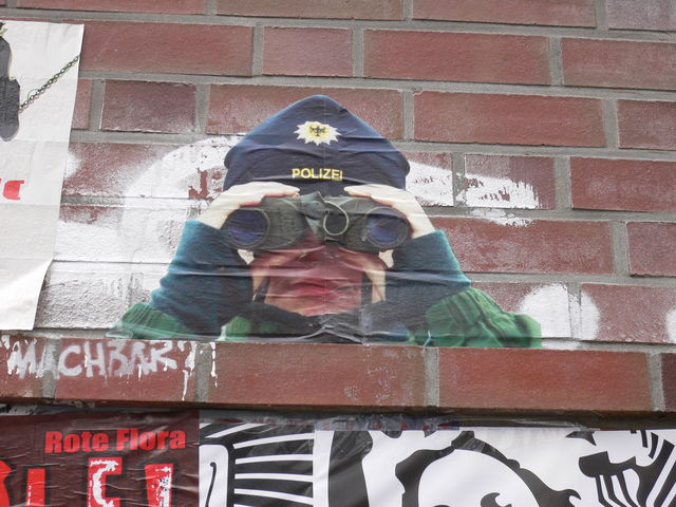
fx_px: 1191
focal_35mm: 61
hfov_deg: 31.7
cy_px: 254
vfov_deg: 24.0
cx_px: 338
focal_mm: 10.1
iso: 80
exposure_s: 1/200
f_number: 3.8
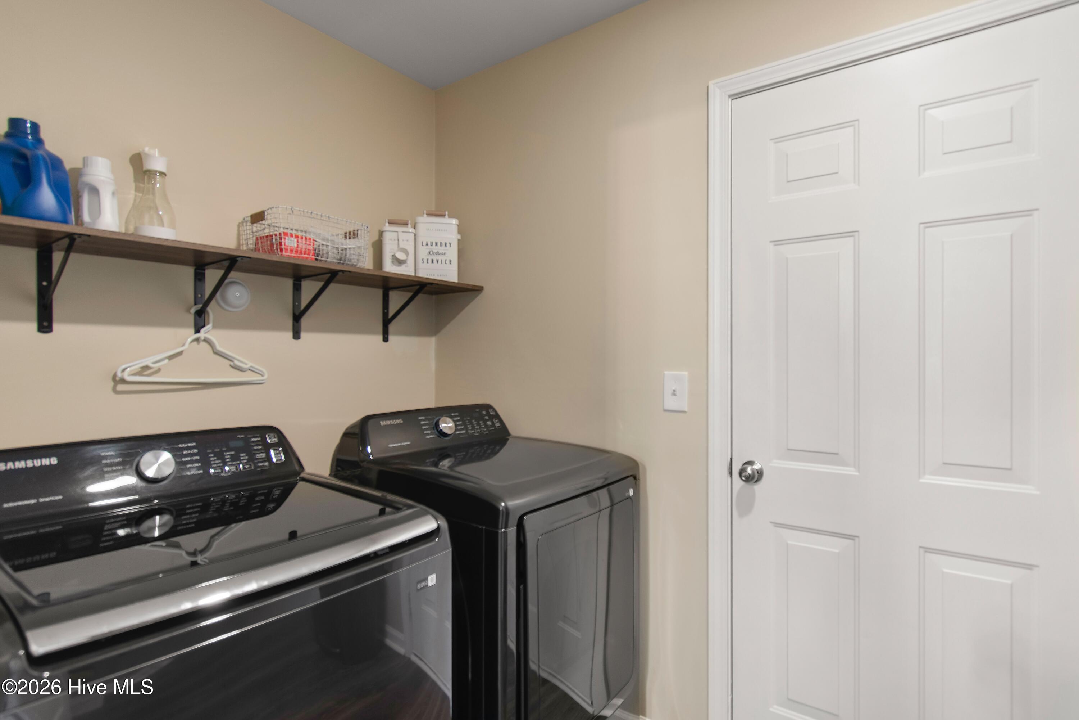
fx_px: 539
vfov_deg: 67.4
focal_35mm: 18
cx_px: 540
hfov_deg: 90.0
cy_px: 360
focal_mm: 12
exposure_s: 1/2.5
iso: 100
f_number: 4.8
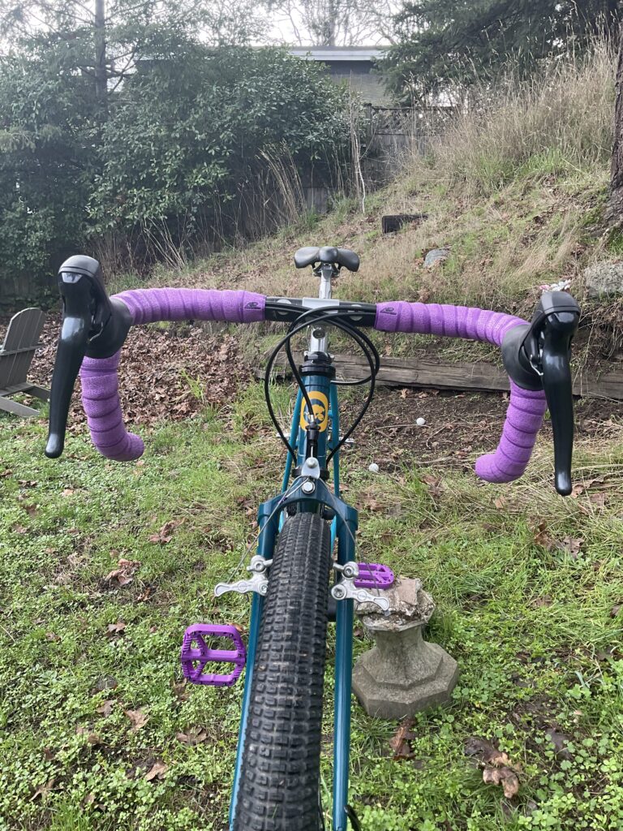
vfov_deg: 61.7
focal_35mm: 29
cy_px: 416
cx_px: 312
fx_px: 696
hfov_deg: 48.2
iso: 32
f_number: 1.8
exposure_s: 1/120
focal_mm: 3
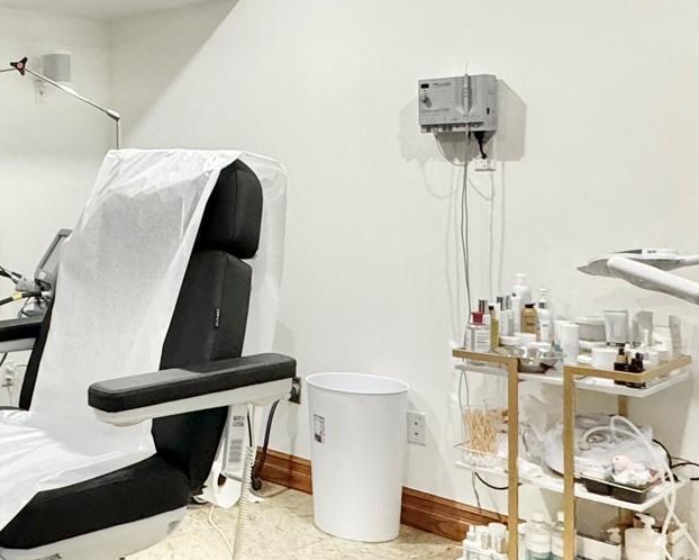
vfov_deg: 33.2
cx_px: -33
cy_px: 190
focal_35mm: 45
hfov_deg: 36.1
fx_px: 931
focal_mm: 2.22
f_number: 2.2
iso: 320
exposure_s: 1/60
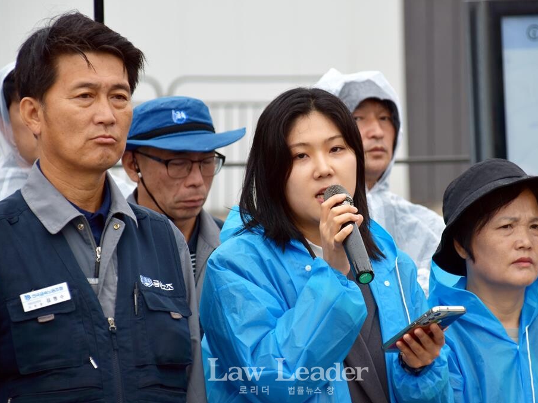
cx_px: 279
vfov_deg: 6.7
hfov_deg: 9.0
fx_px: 3428
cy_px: 201
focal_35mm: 221
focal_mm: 135
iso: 100
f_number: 6
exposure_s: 1/125
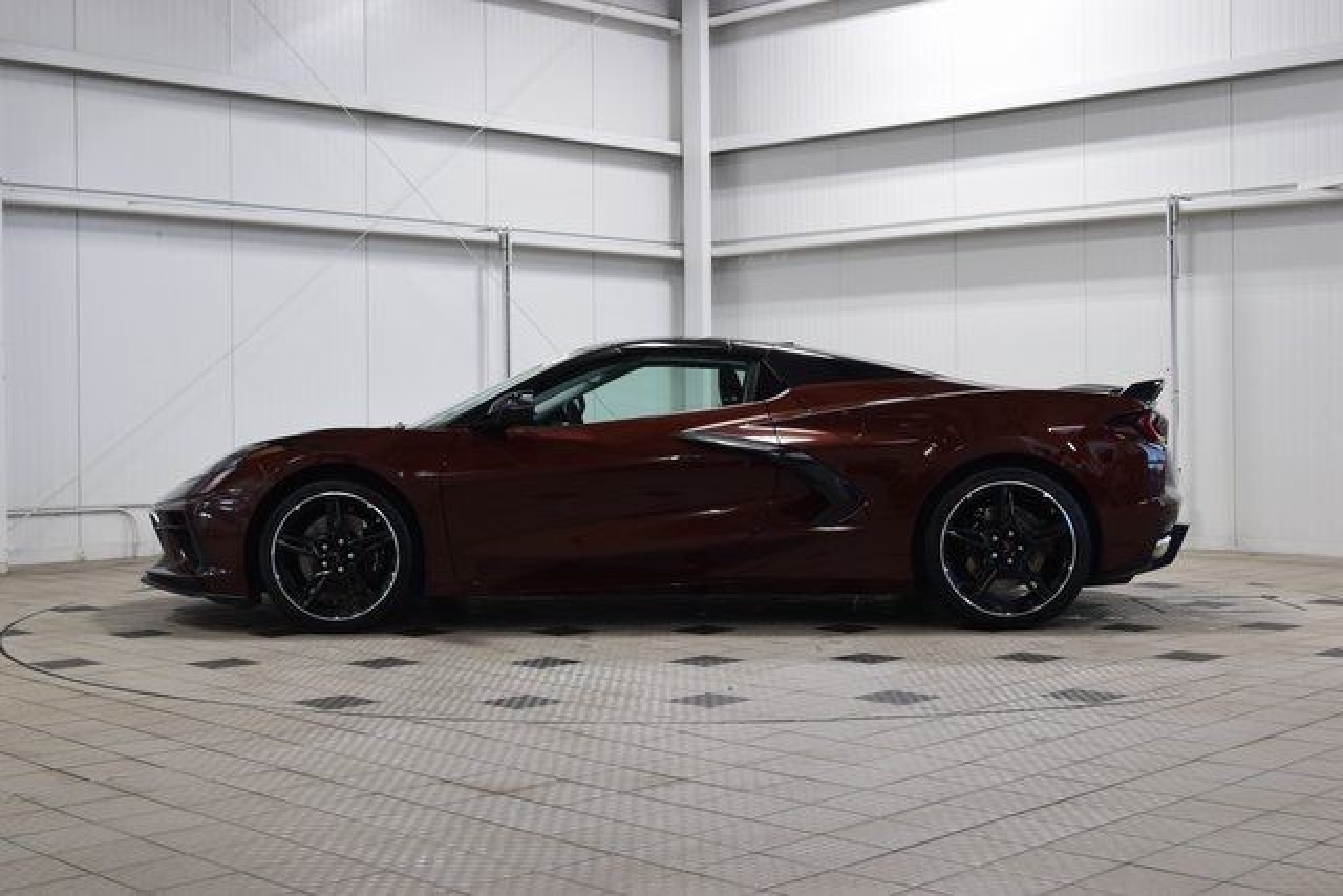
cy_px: 448
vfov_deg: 28.1
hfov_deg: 41.1
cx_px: 672
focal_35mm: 48
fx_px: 1791
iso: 400
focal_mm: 32
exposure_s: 1/20
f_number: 6.3
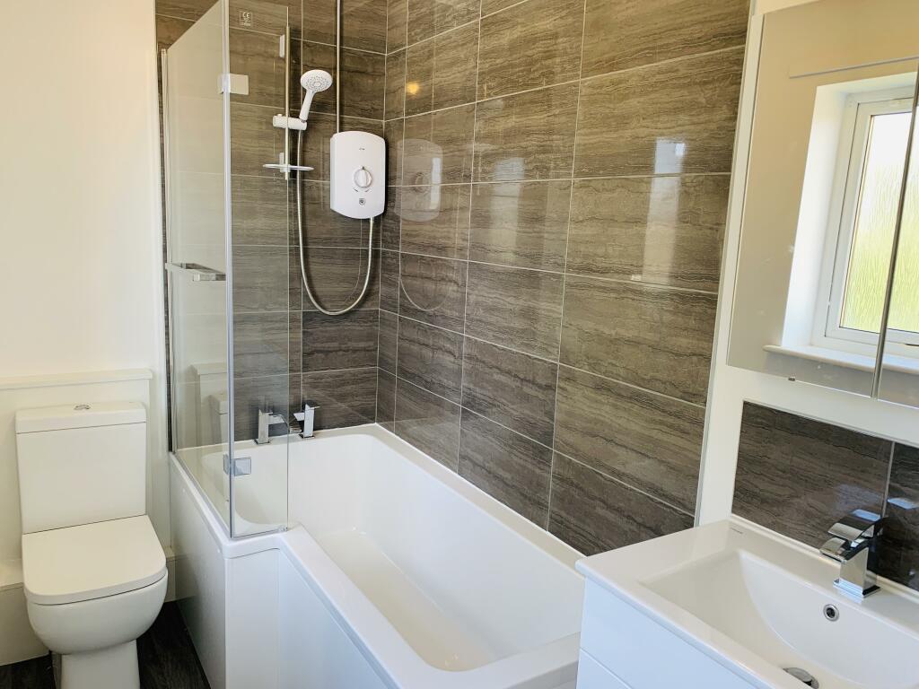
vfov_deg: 53.1
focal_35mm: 26
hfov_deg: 67.3
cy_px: 344
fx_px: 690
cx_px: 460
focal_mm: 4.25
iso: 64
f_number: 1.8
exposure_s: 1/50
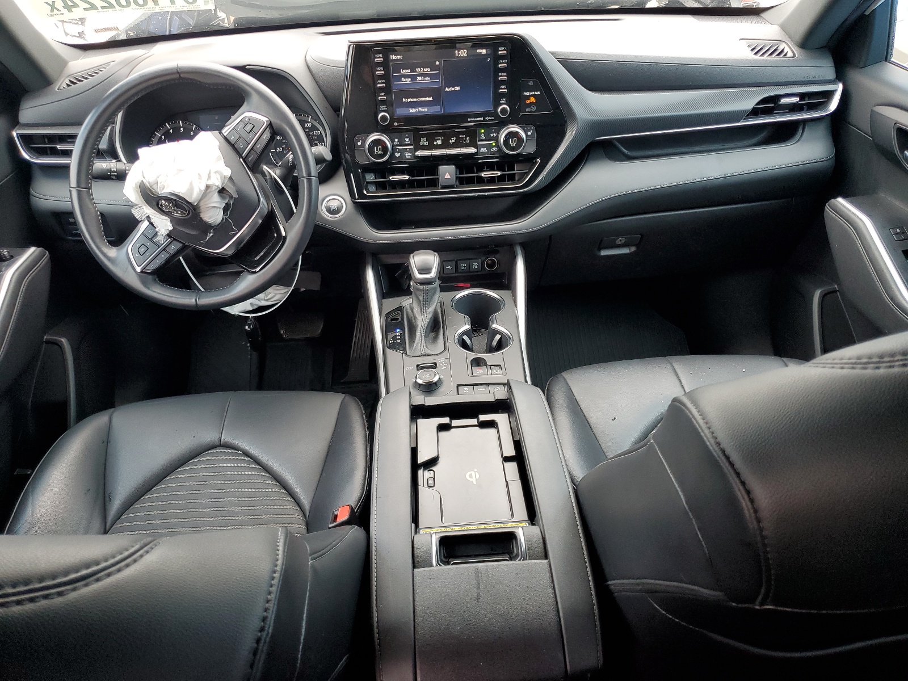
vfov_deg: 53.1
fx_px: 682
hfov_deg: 67.3
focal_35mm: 26
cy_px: 340
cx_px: 454
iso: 86
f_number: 1.5
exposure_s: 1/120
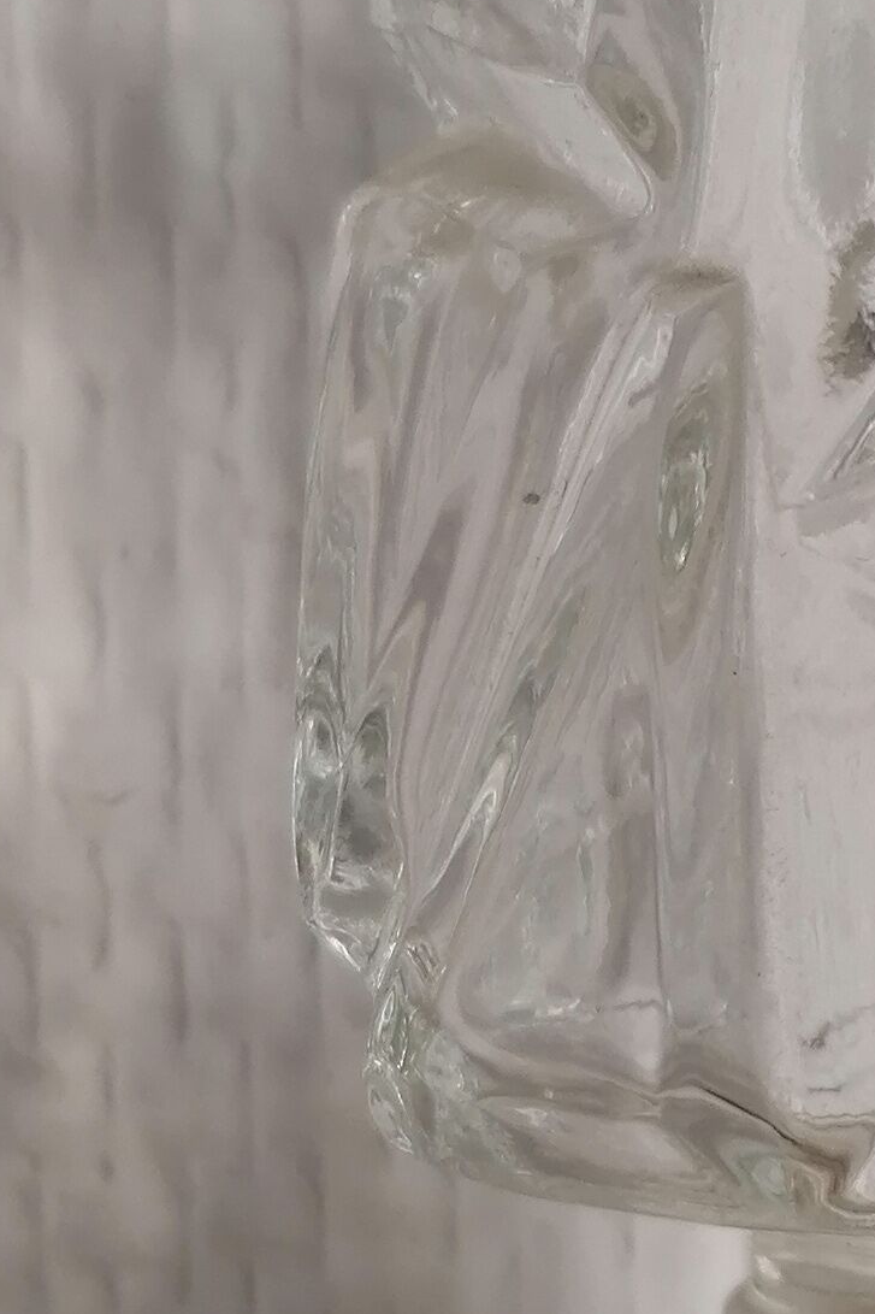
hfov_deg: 13.1
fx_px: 3756
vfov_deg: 19.8
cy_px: 849
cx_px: 946
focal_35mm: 103
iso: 50
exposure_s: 1/102
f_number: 1.8
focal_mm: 4.75
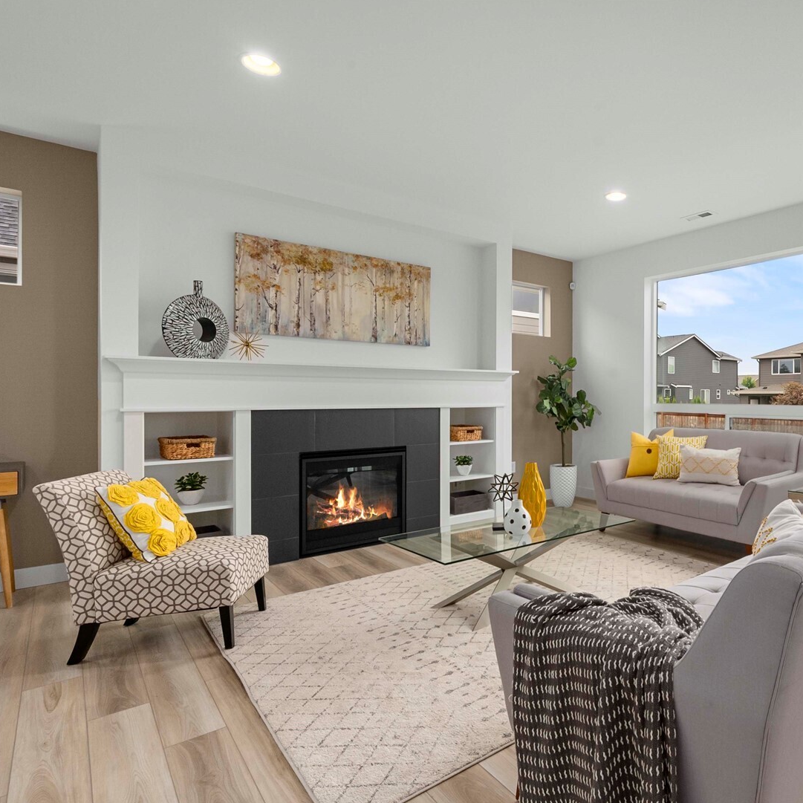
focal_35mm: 20
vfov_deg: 74.8
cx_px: 578
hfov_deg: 70.9
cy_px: 416
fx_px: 525
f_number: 11
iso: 5000
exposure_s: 1/30
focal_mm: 15
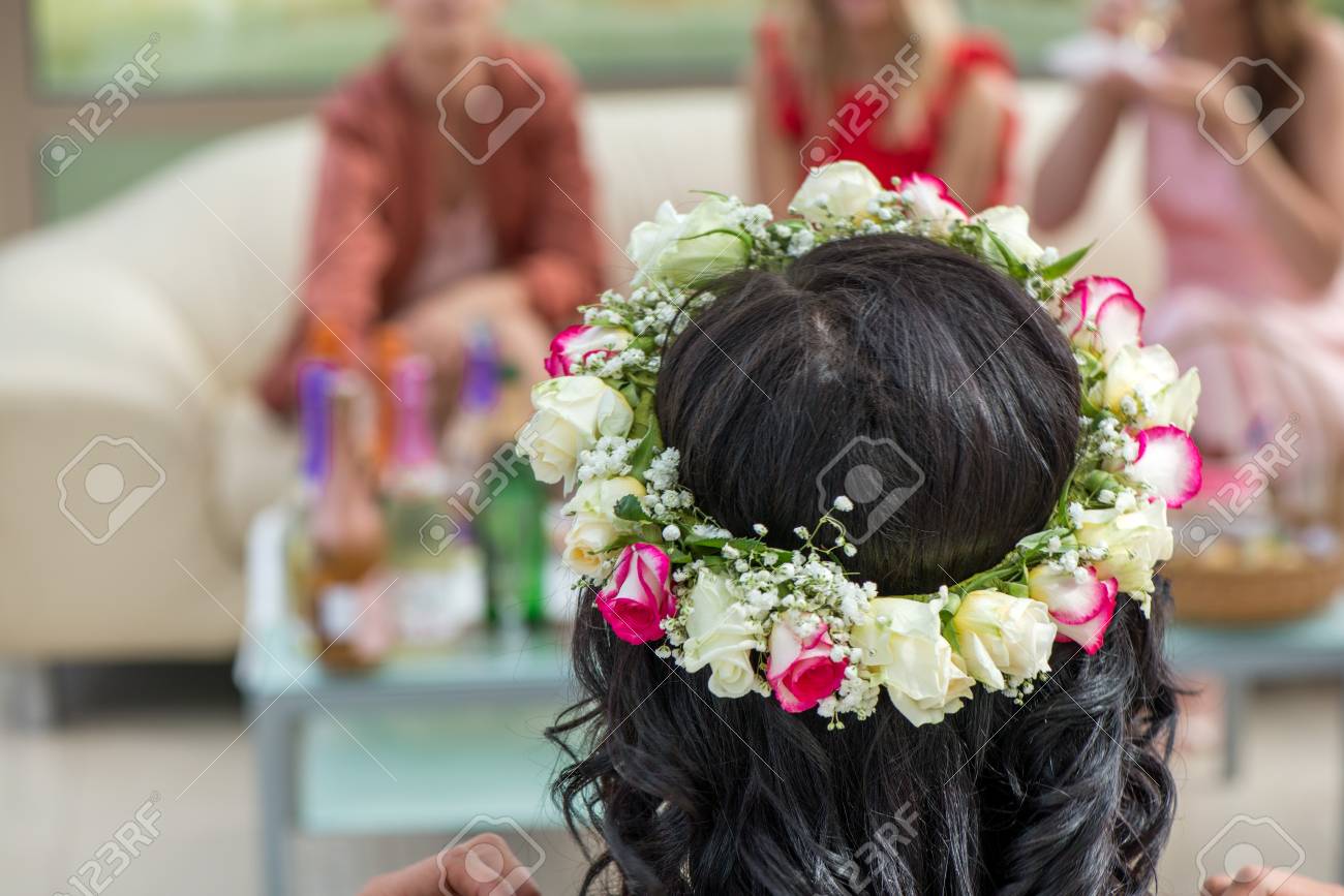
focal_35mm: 105
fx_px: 3920
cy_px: 448
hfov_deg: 19.5
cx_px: 672
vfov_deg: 13.0
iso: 100
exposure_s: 1/100
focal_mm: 105
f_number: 7.1
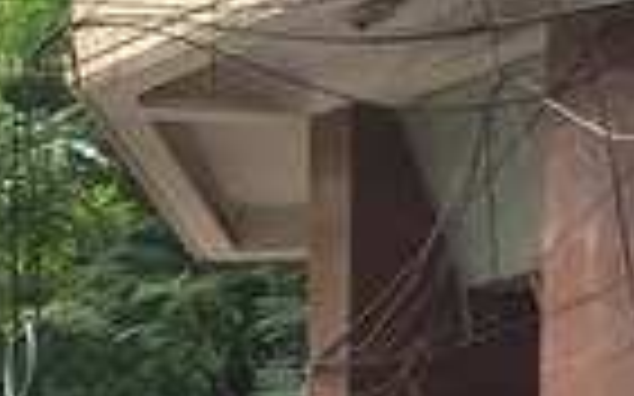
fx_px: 3627
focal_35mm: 210
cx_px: 2014
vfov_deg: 5.9
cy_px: 1030
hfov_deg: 8.2
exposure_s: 1/50
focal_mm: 4.15
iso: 25
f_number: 2.2
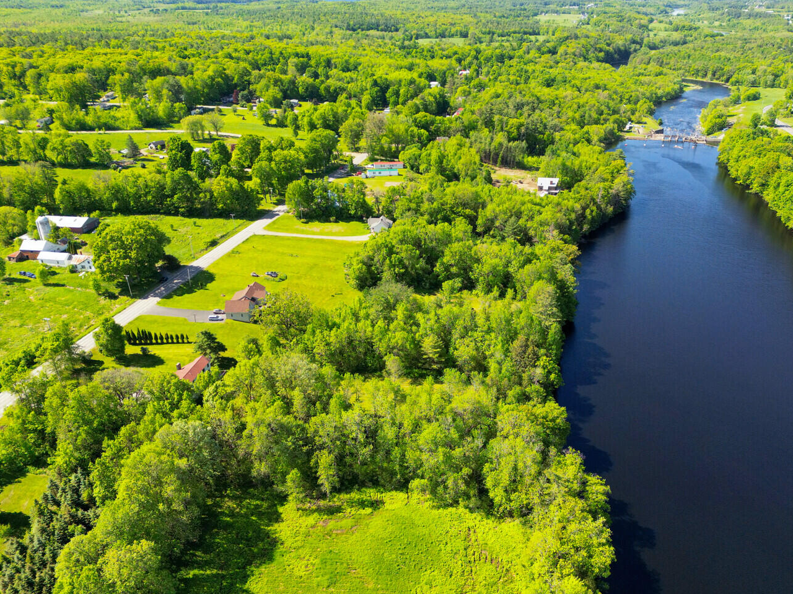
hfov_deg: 59.8
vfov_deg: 46.6
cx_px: 445
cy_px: 347
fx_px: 687
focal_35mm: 30
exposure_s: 1/2000
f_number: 1.7
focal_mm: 6.72
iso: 200
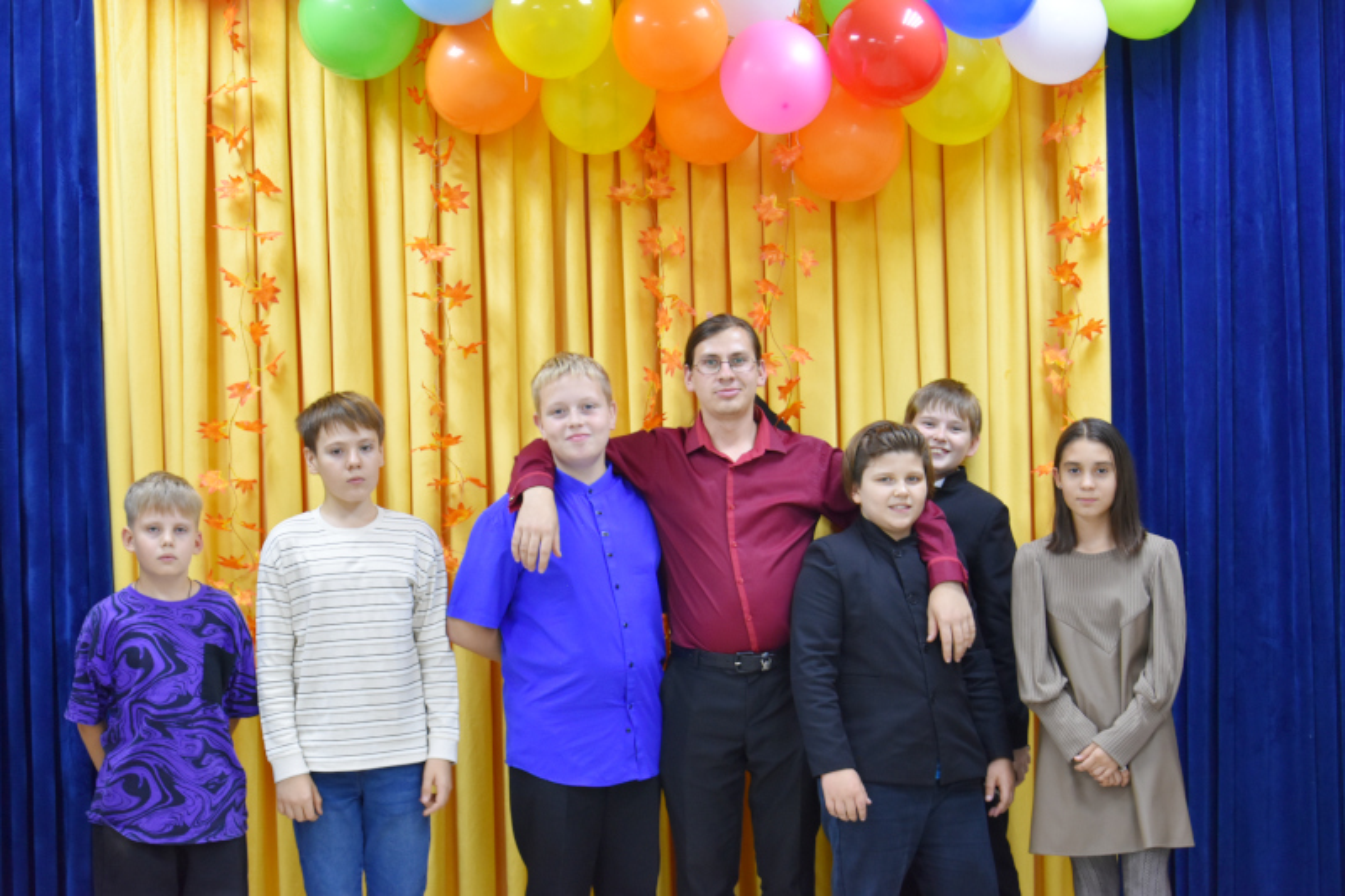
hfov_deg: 31.9
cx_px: 672
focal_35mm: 63
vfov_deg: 21.6
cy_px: 448
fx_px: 2353
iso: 1000
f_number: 4.8
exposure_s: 1/60
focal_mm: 42
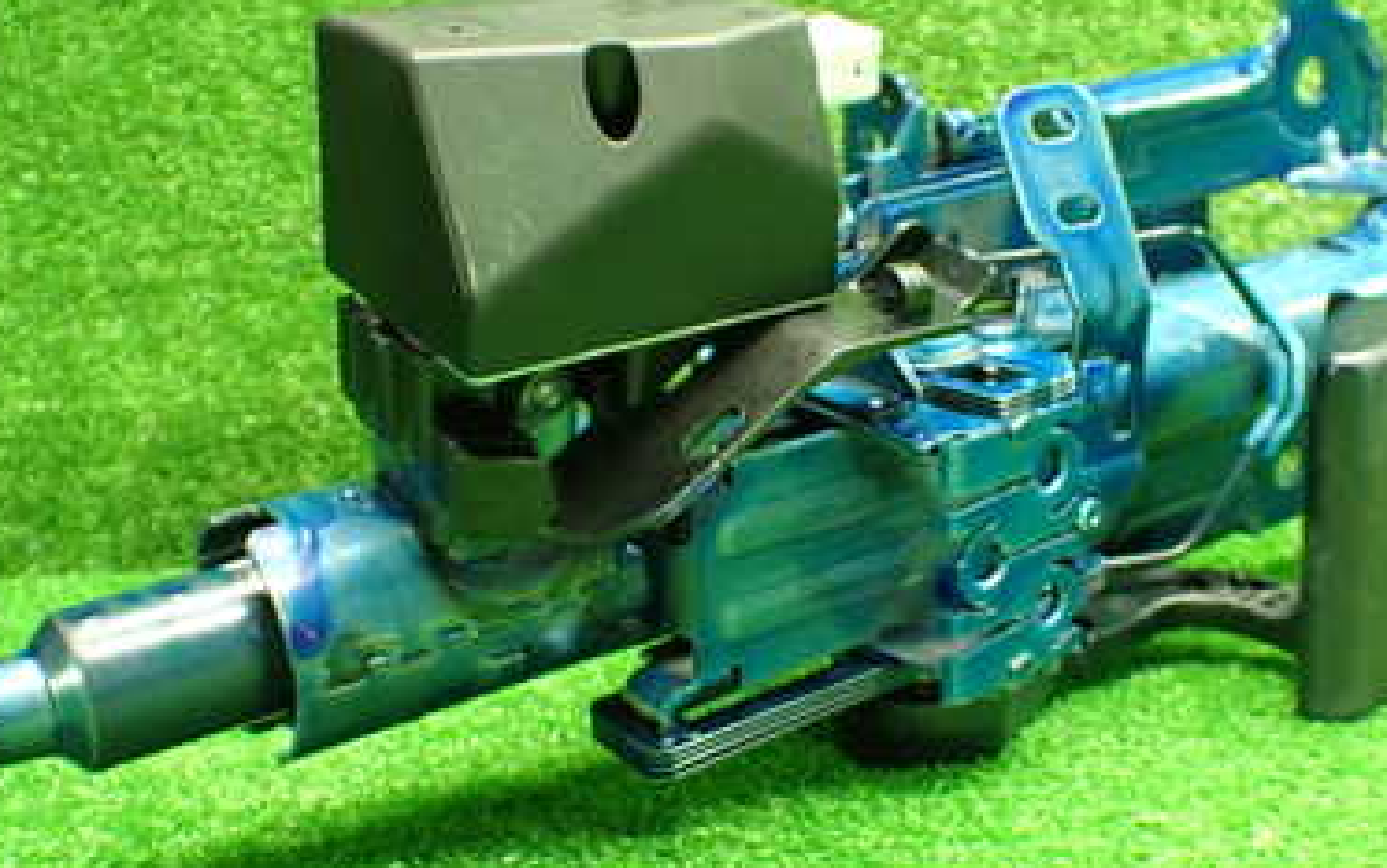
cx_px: 760
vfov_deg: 25.4
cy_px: 445
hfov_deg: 39.5
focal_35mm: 51
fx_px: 1928
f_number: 2.3
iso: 800
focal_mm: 5.4
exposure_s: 1/40
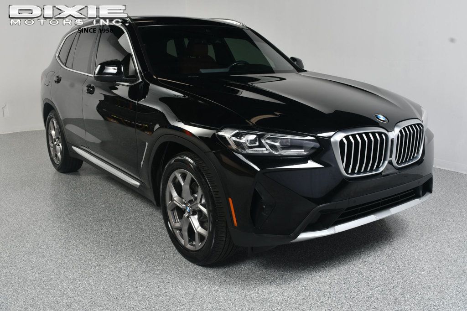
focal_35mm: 34
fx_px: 441
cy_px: 156
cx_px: 234
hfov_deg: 55.8
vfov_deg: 38.9
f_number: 10
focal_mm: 23
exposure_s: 1/160
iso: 100
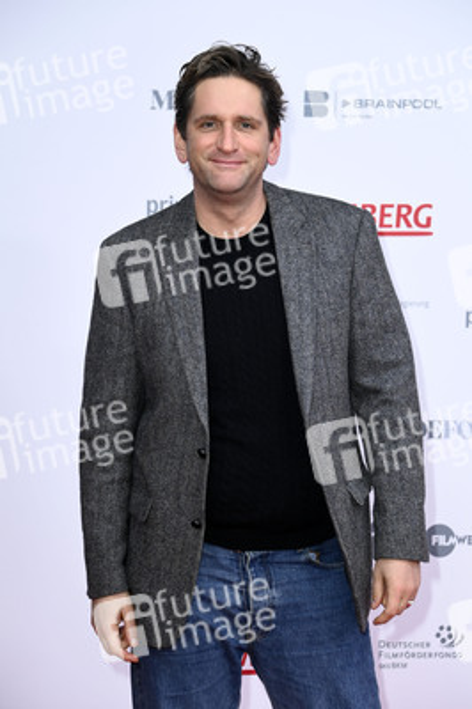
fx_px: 1931
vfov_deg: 20.8
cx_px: 236
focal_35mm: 98
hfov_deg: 13.9
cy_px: 354
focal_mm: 98
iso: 800
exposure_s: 1/250
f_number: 5.3
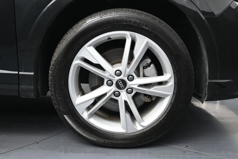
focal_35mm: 38
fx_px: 248
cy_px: 80
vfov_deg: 35.5
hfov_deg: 51.3
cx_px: 119
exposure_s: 1/125
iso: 900
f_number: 4.2
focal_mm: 25
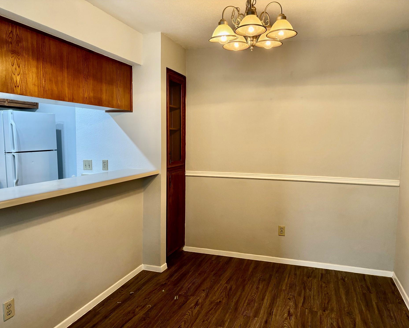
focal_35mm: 28
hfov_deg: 62.2
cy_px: 169
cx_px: 201
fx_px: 339
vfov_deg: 51.5
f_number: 1.6
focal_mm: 5.96
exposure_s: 1/60
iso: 125
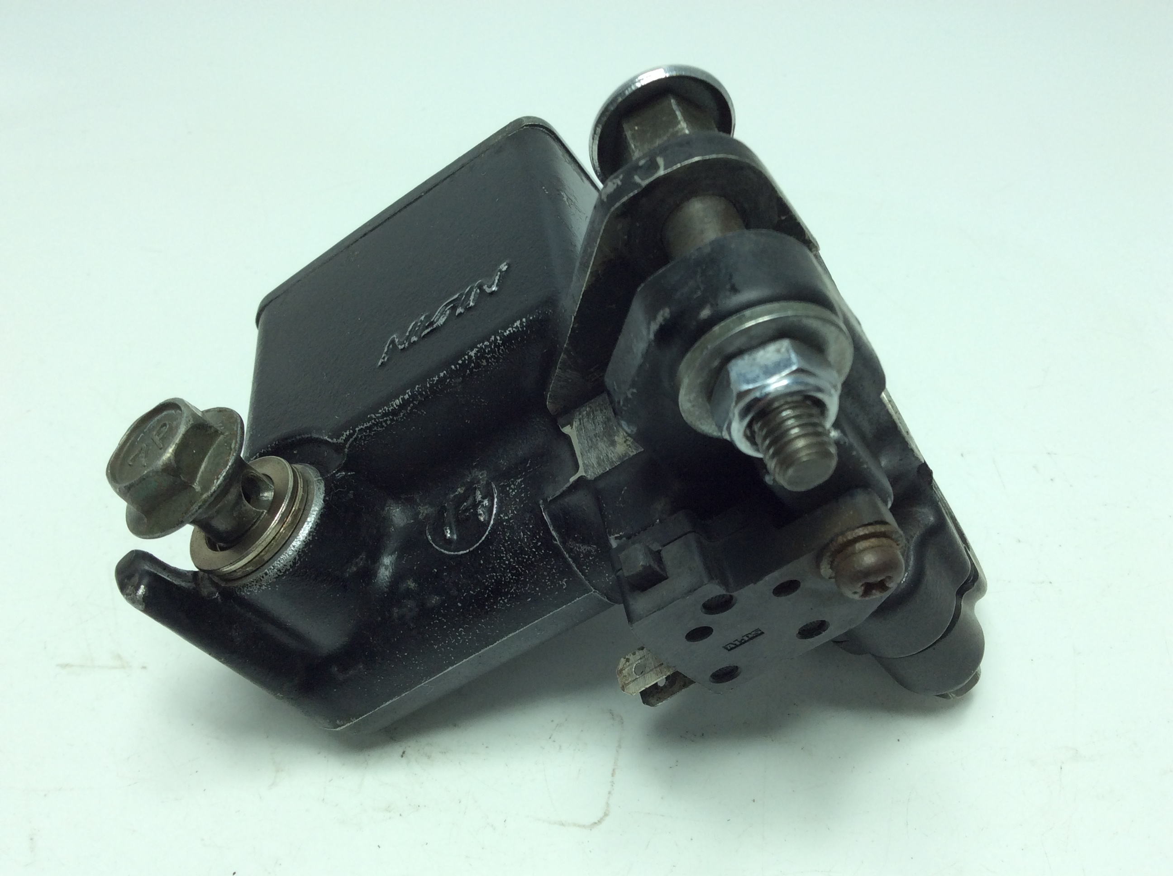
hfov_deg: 56.9
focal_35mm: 32
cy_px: 438
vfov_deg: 44.1
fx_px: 1083
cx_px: 586
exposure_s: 1/296
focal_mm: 3.3
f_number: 2.4
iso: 32
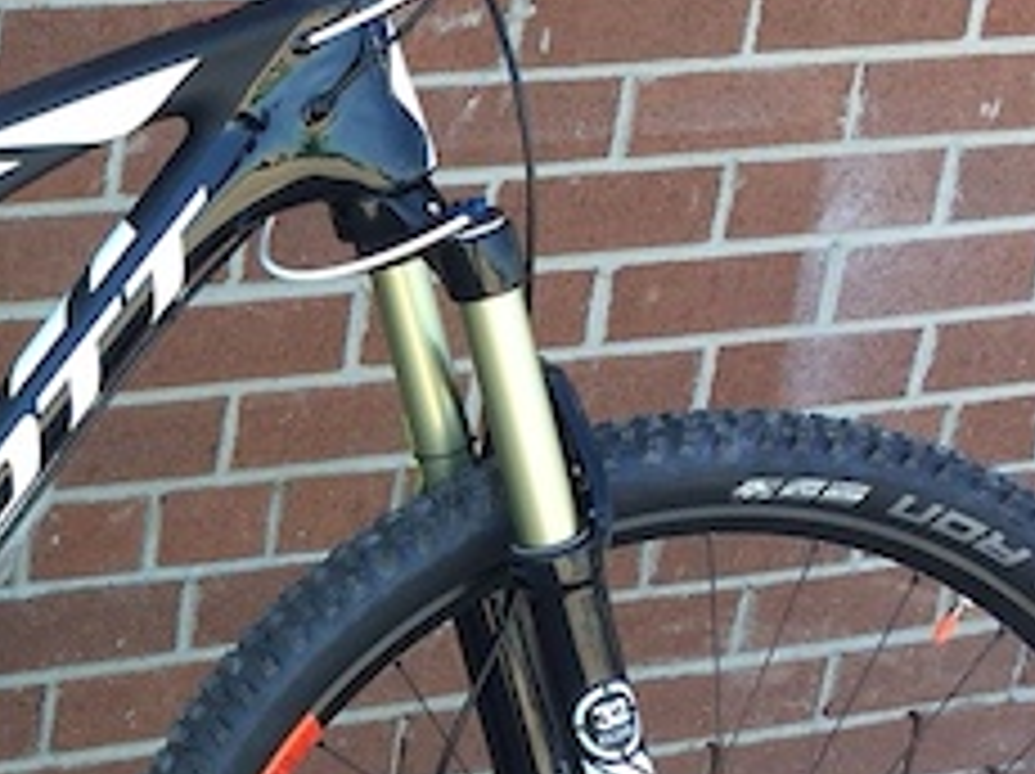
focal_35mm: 101
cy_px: 630
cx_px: -297
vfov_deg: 14.5
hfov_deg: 18.2
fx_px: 3017
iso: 32
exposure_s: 1/120
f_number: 2.2
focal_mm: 4.15
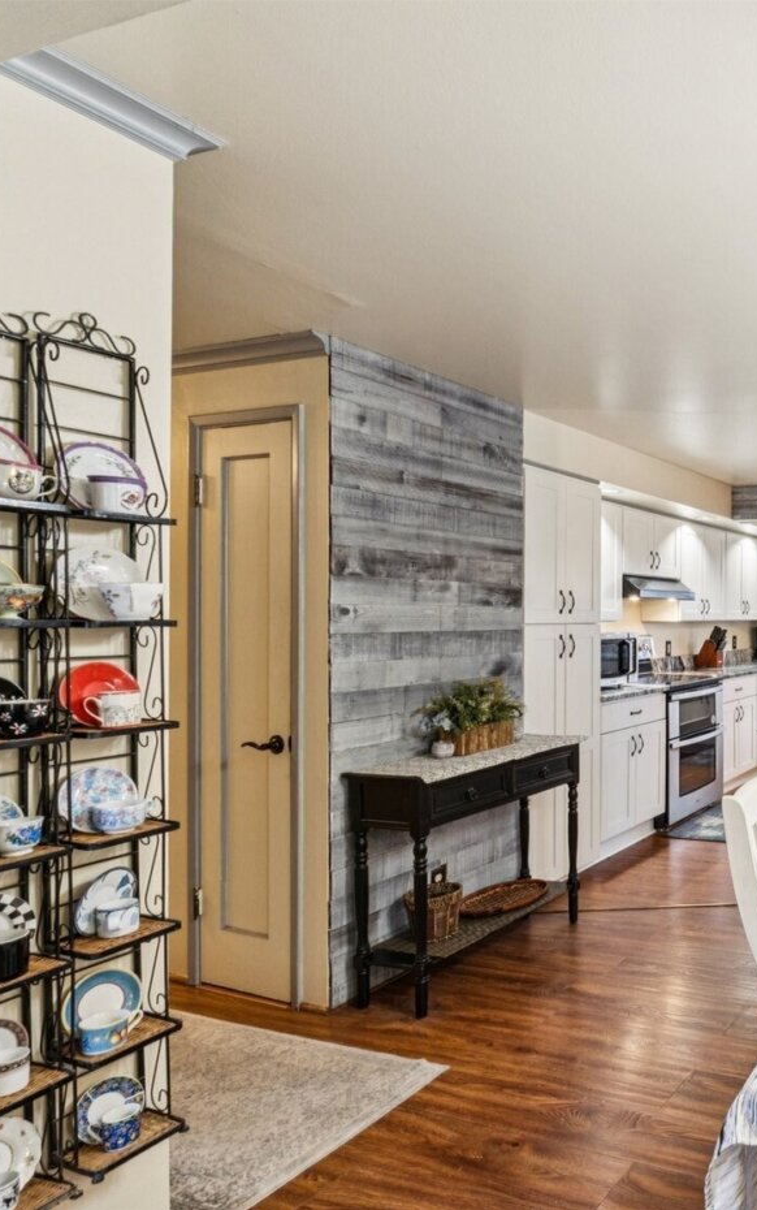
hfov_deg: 41.1
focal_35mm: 23
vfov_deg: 77.1
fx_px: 759
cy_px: 606
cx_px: 853
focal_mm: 10
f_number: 9
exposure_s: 1/2
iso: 250
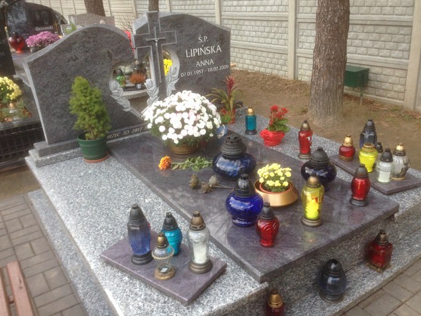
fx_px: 414
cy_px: 154
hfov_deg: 53.9
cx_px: 210
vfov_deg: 41.8
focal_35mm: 34
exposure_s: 1/60
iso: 64
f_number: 2.4
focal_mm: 4.12
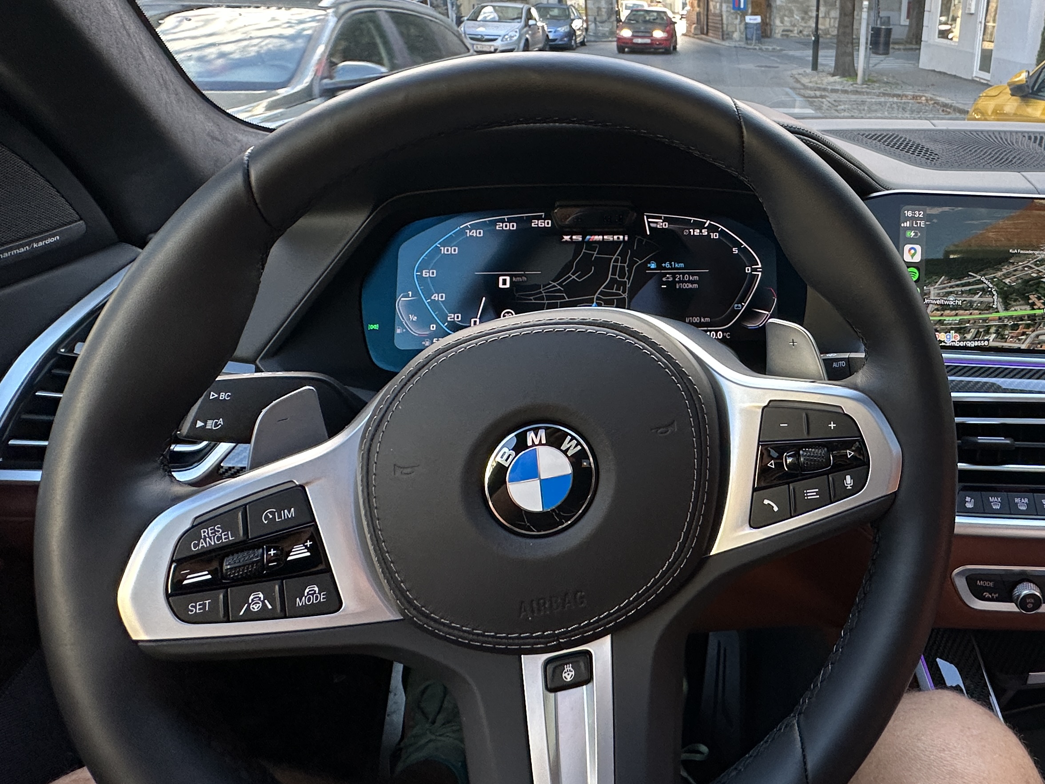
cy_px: 224
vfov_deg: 54.9
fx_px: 725
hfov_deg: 67.4
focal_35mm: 24
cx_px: 775
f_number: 2.2
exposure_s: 1/99
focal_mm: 2.22
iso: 100
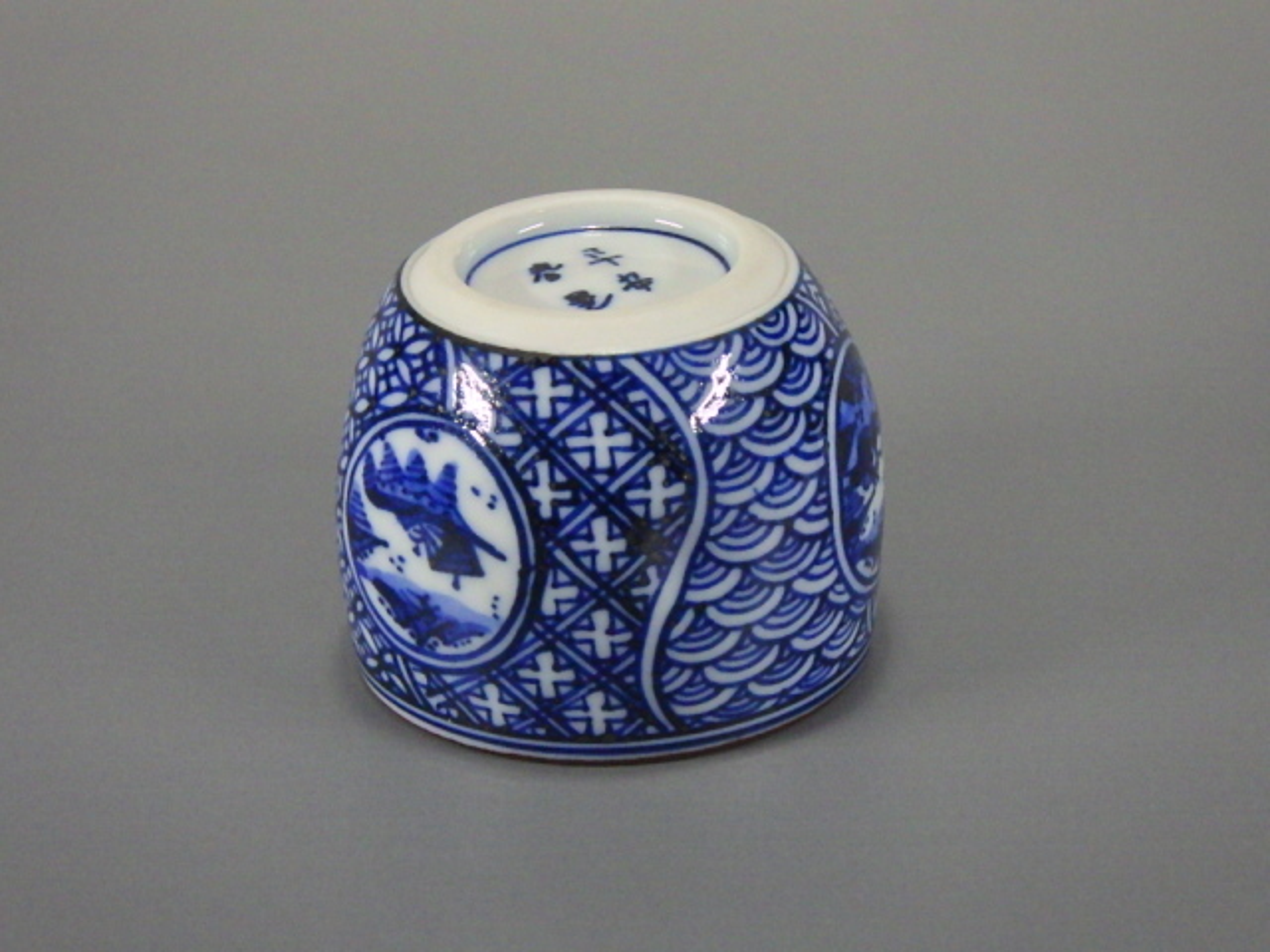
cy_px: 476
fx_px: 4219
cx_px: 635
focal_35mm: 115
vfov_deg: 12.9
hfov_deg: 17.1
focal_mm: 20.6
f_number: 5.2
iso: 400
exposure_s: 1/40
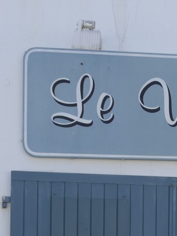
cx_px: 471
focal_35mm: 194
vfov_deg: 10.0
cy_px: 285
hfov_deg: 7.1
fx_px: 1323
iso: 100
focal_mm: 31
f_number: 5.6
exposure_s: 1/160
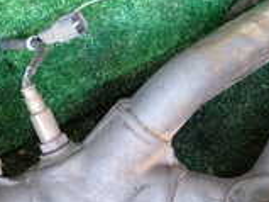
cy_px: 36
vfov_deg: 13.0
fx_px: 877
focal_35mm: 113
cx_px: 144
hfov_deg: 17.4
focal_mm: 5.4
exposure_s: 1/30
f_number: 2.3
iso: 200
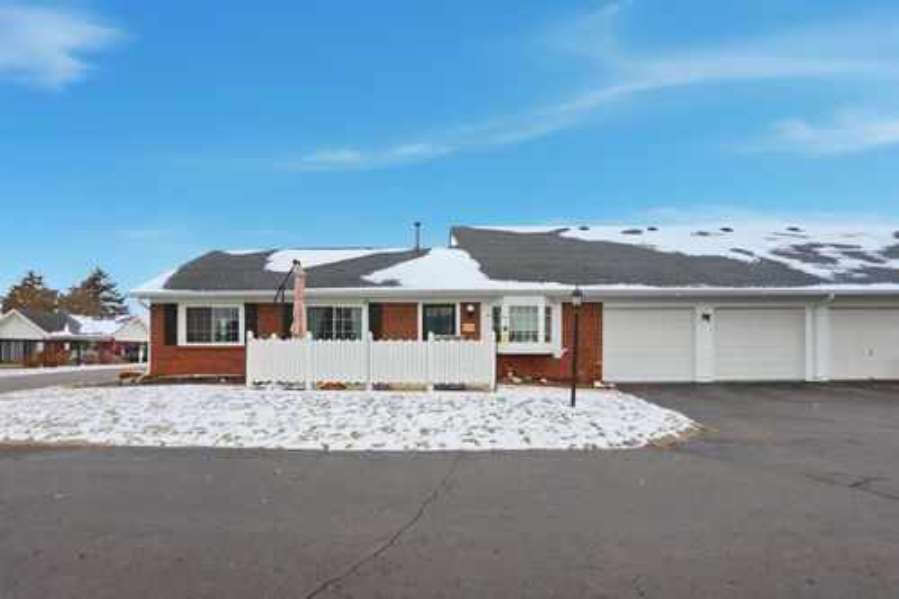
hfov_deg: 100.4
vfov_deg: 77.3
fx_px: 374
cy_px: 300
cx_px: 450
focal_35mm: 15
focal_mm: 10
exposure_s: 1/4000
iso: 100
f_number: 4
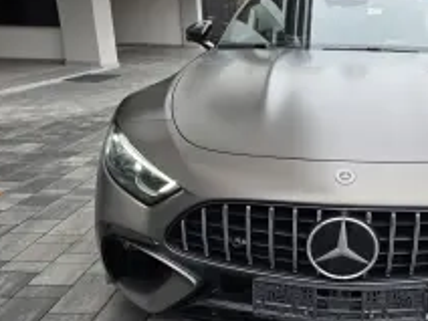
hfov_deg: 46.5
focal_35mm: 39
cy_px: 194
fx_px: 482
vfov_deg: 36.7
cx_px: 309
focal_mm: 6.25
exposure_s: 1/180
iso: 50
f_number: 1.7
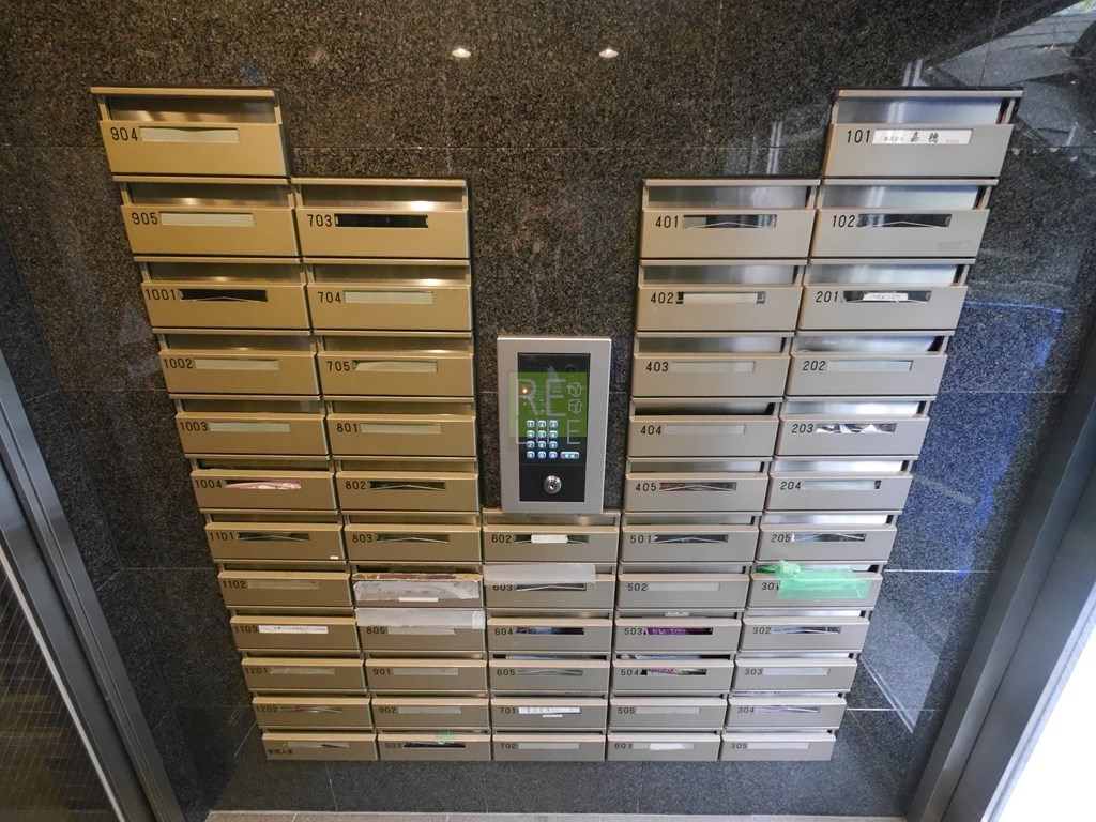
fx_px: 507
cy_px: 411
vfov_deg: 78.1
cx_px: 548
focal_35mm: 16
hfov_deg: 94.5
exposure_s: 1/30
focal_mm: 8
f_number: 4
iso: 3200
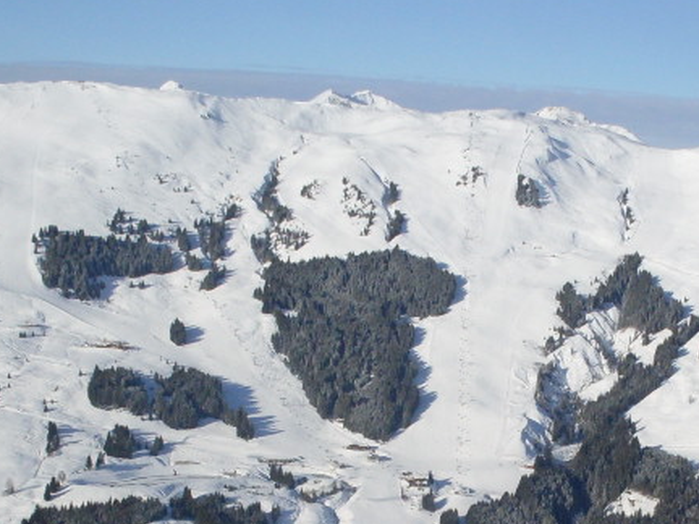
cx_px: 458
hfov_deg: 21.7
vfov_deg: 16.0
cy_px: 547
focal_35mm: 90
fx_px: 1817
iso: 80
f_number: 8.4
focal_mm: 6.3
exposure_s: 1/350
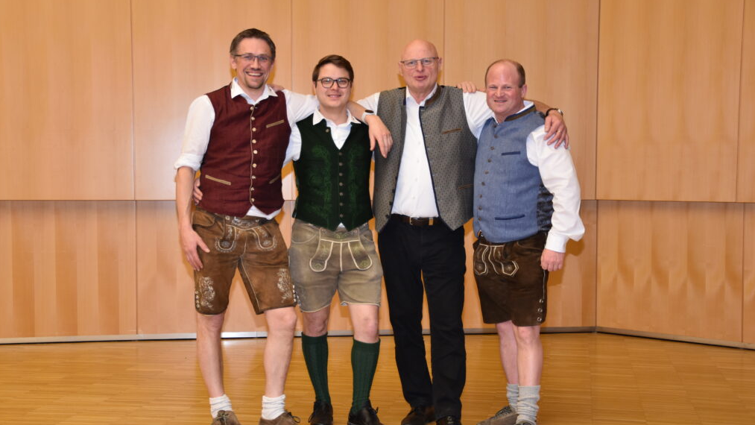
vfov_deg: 22.2
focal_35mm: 54
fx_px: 1081
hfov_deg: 38.5
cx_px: 375
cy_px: 228
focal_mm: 34
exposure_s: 1/60
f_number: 4.2
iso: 450
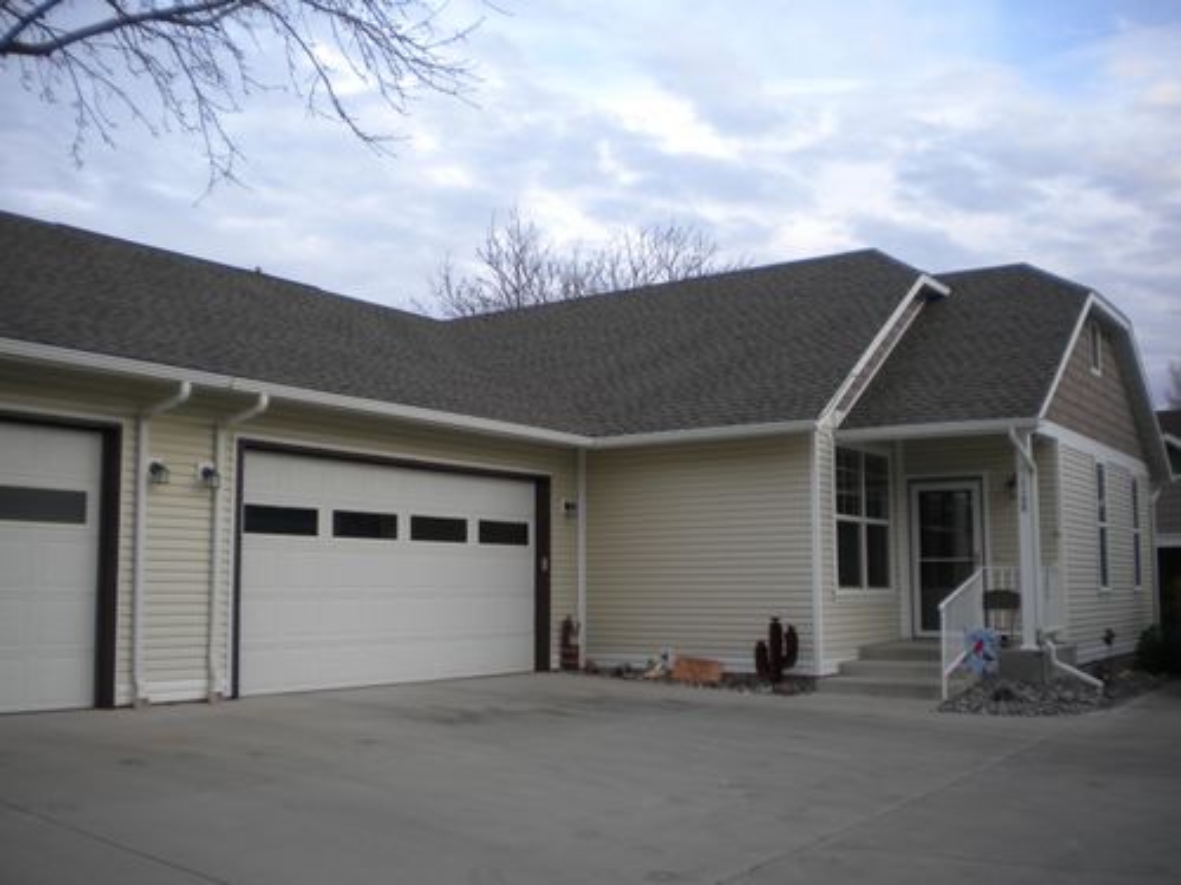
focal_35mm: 35
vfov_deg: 40.7
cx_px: 590
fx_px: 1194
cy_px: 442
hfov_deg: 52.6
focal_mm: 6.3
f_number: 3.1
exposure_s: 1/140
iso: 80
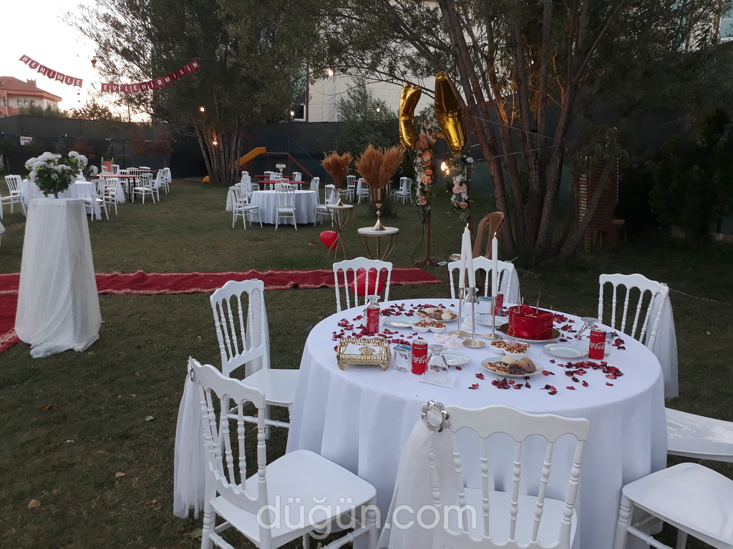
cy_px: 274
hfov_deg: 65.3
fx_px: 572
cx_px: 366
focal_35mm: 27
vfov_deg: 51.4
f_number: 1.9
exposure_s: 1/50
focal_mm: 3.6
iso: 50
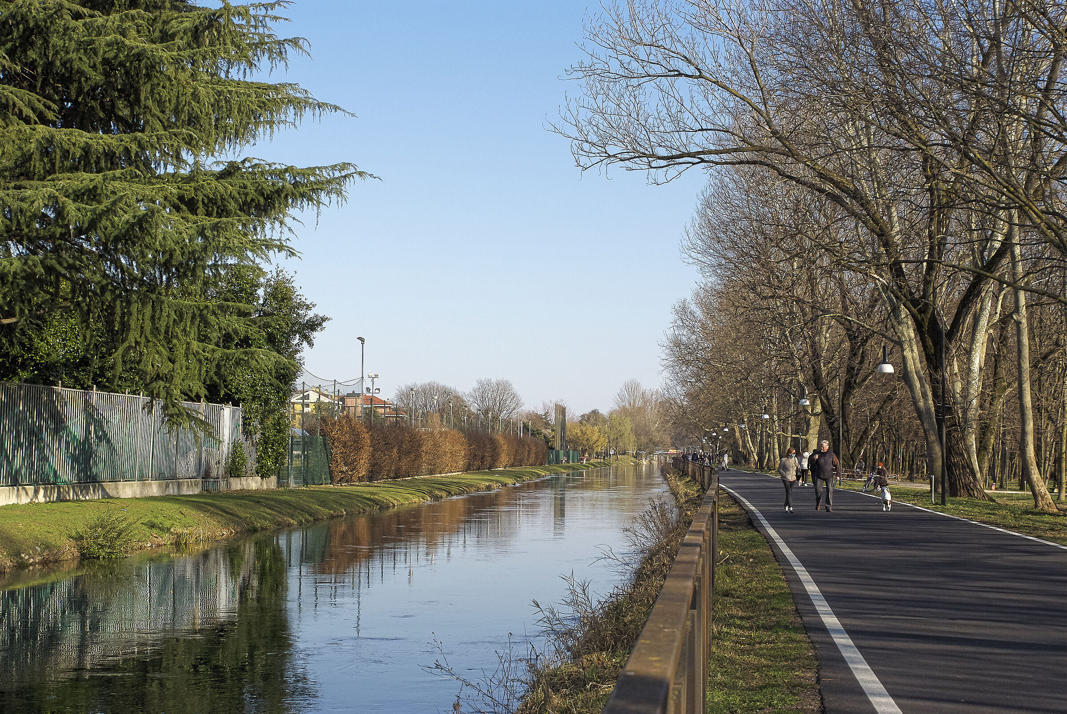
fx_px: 1602
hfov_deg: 36.8
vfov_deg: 25.1
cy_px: 357
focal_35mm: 54
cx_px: 534
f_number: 6.3
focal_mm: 36
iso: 250
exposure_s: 1/800
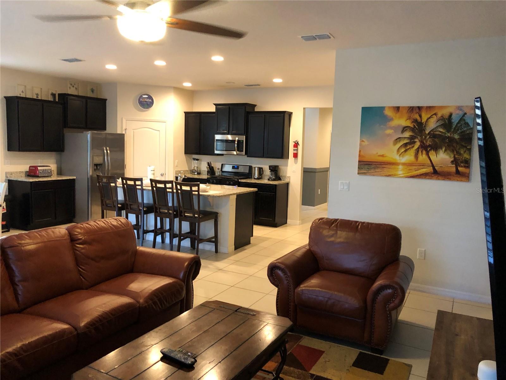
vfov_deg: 49.7
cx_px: 253
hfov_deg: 63.4
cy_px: 190
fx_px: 409
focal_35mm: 28
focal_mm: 3.99
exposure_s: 1/15
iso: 100
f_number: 1.8
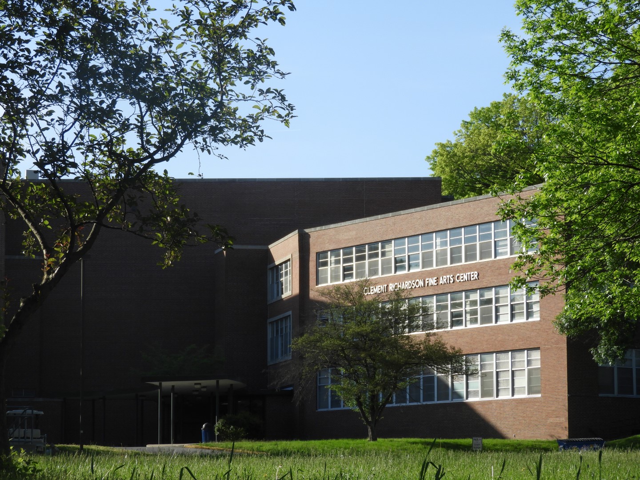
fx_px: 2126
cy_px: 240
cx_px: 320
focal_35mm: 115
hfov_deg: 17.1
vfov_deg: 12.9
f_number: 5
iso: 100
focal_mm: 20.6
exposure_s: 1/500
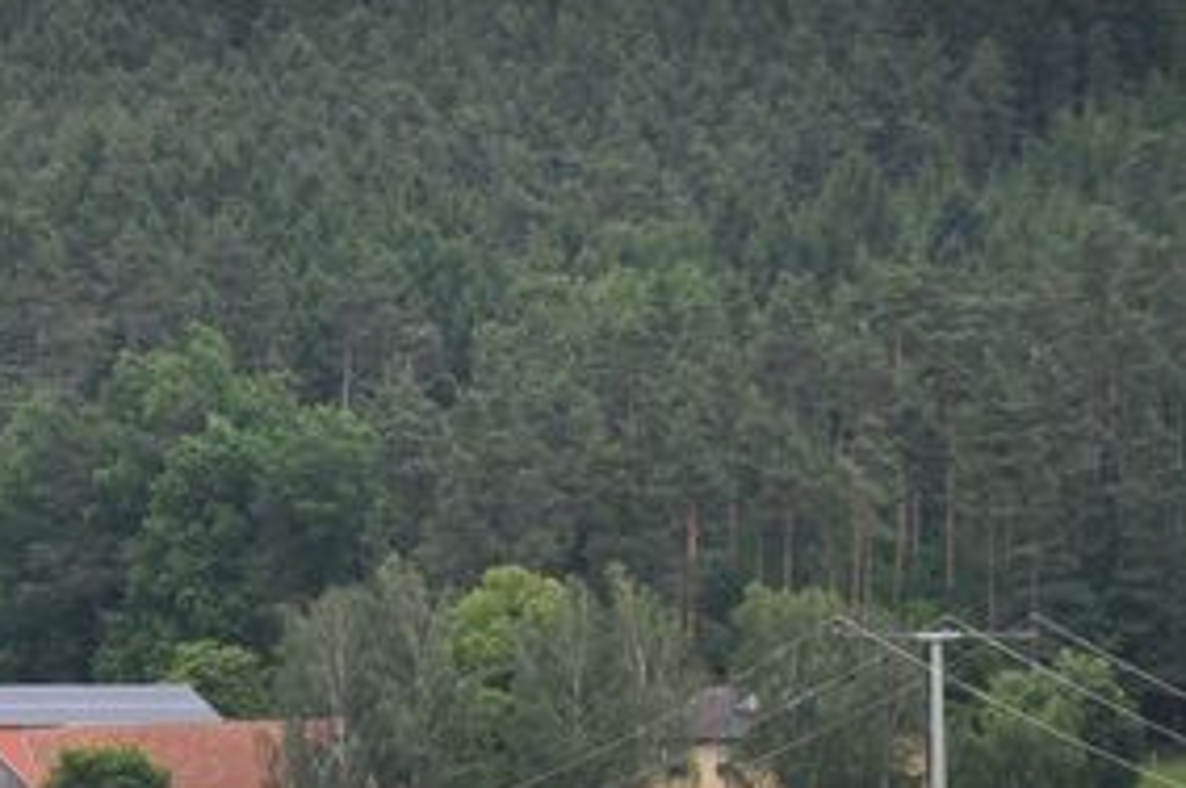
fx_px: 18783
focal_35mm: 571
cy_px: 520
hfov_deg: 3.6
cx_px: -587
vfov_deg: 2.4
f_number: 7.1
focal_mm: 105
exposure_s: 1/500
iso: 200
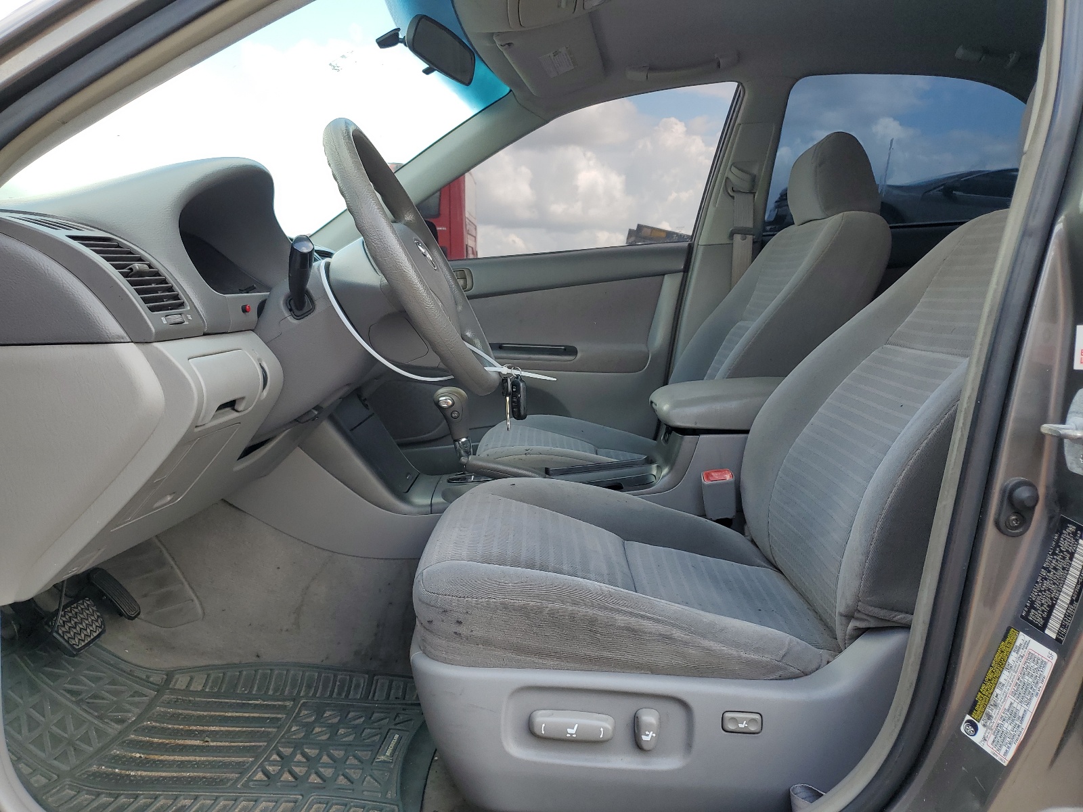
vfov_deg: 53.1
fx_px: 813
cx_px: 542
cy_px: 406
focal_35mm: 26
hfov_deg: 67.3
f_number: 1.5
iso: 50
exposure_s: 1/625
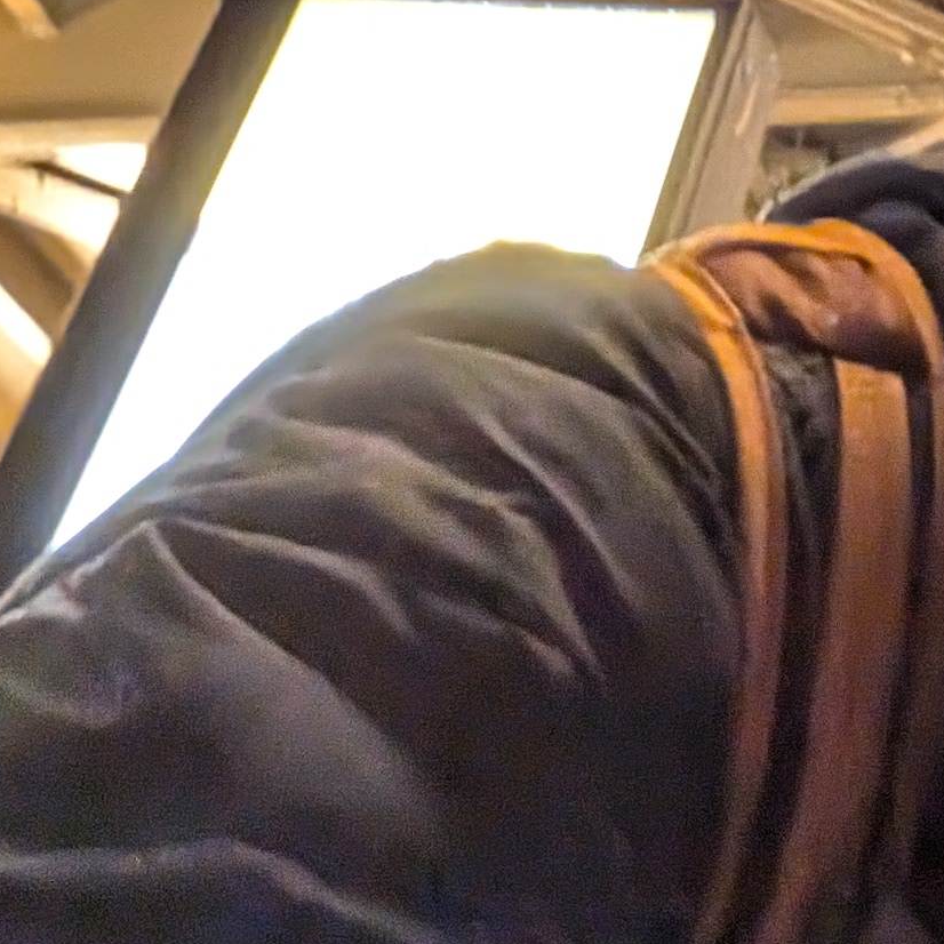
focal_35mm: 82
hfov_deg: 18.2
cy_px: -1119
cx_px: 1519
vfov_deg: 15.3
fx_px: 2530
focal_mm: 2.74
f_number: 2.2
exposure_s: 1/16.7
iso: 540
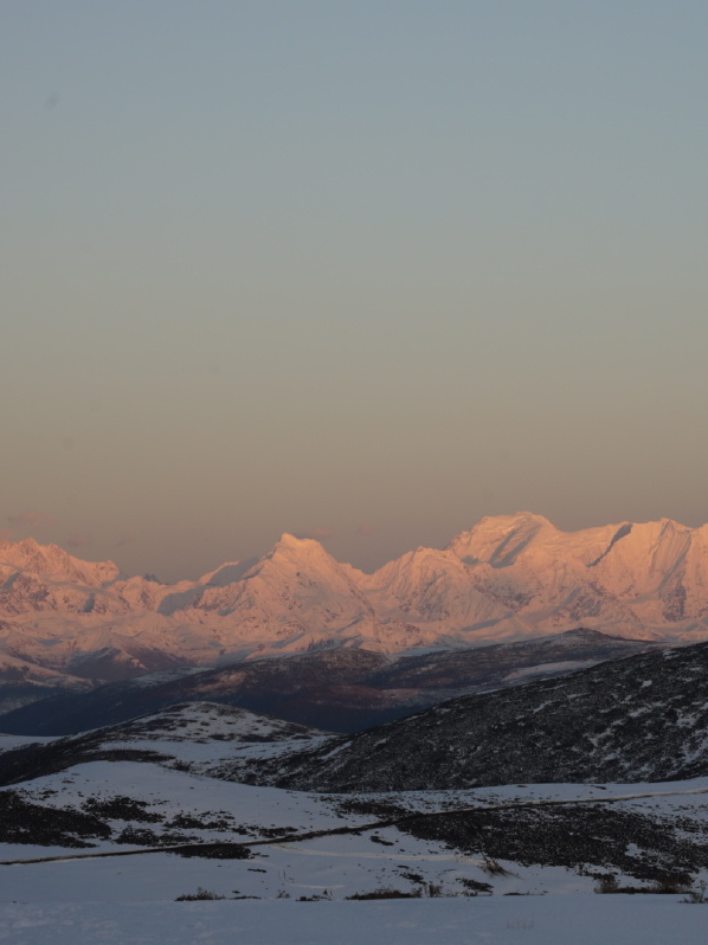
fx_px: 4147
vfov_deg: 13.0
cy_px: 471
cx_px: 527
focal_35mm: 152
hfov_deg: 9.7
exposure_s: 1/50
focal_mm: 105
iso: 100
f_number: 10
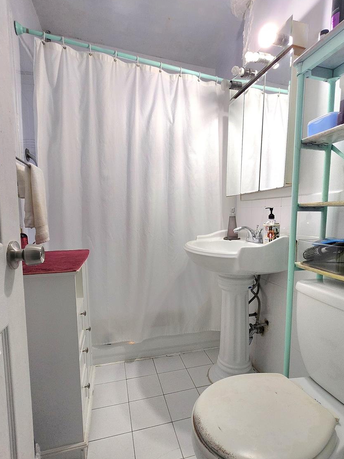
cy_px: 240
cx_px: 188
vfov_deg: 87.7
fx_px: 238
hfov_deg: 71.4
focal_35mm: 18
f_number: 2.2
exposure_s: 1/60.2
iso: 160
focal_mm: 1.74
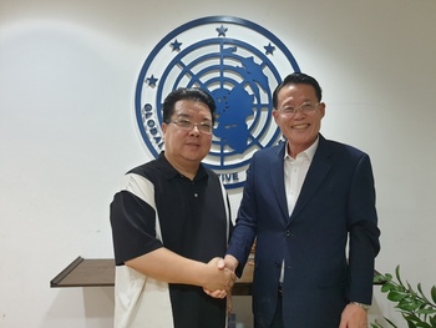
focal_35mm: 26
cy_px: 164
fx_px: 328
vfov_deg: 53.1
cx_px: 218
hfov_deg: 67.3
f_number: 1.5
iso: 320
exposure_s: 1/50
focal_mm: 4.3
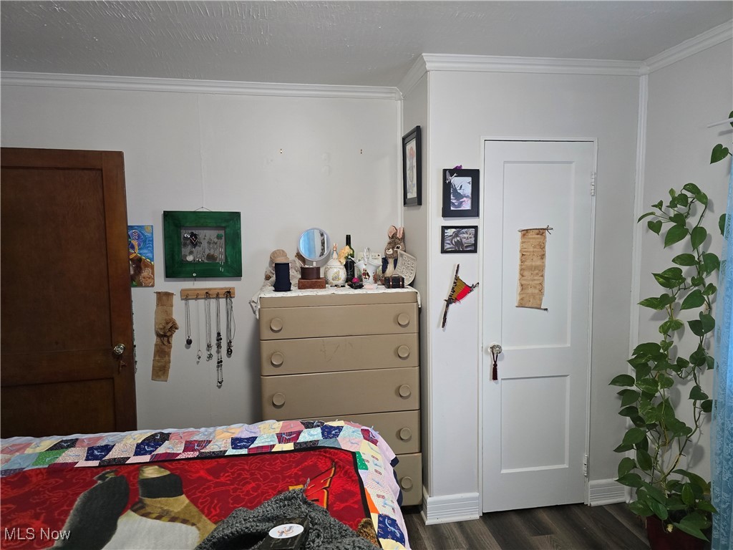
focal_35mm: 23
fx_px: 487
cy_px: 275
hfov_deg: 73.9
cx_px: 366
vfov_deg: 58.9
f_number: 1.7
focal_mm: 6.3
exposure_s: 1/120
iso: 1000
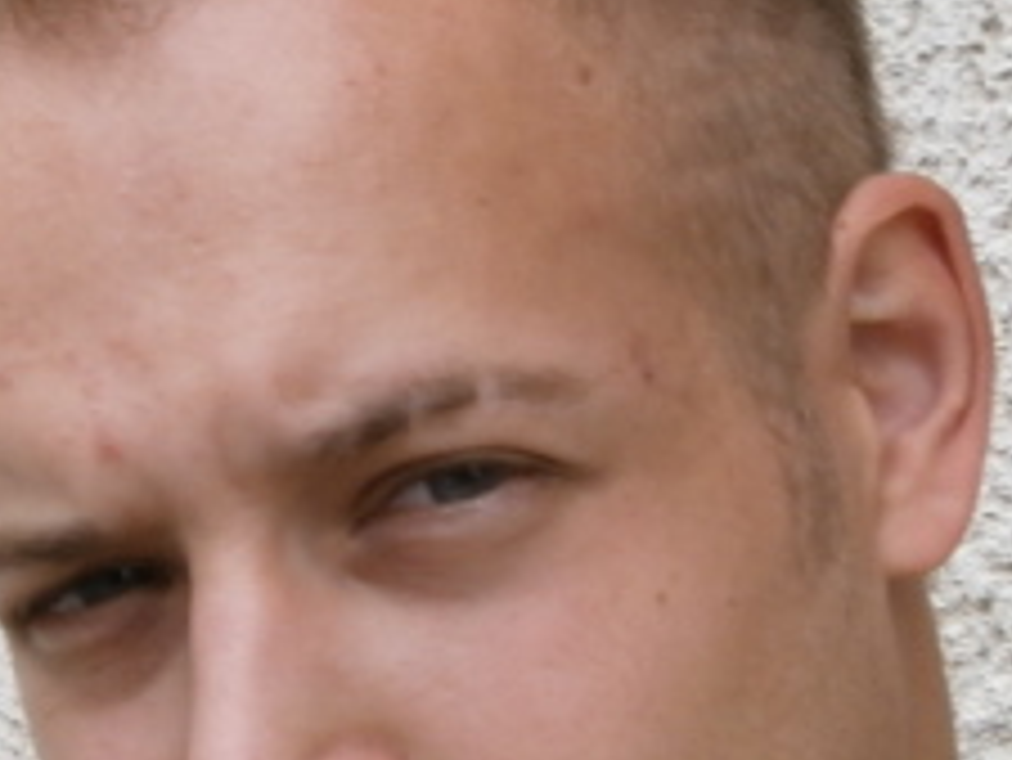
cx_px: 409
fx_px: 3832
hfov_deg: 15.0
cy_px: 409
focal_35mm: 131
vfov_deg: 11.3
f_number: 3.8
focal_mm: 8.1
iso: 125
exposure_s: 1/250
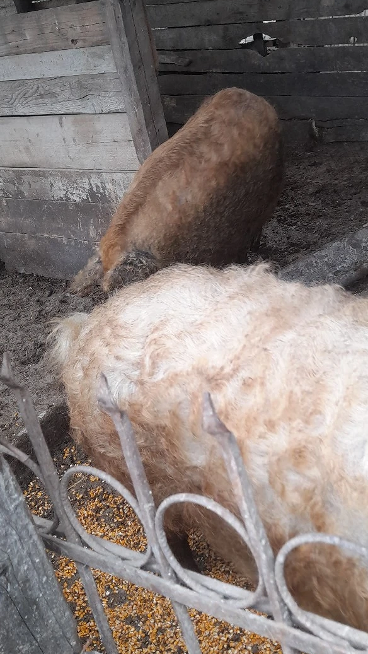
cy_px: 335
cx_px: 239
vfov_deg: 56.6
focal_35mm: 35
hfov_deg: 33.5
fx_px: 607
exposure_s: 1/50
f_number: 2
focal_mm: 4.6
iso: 80
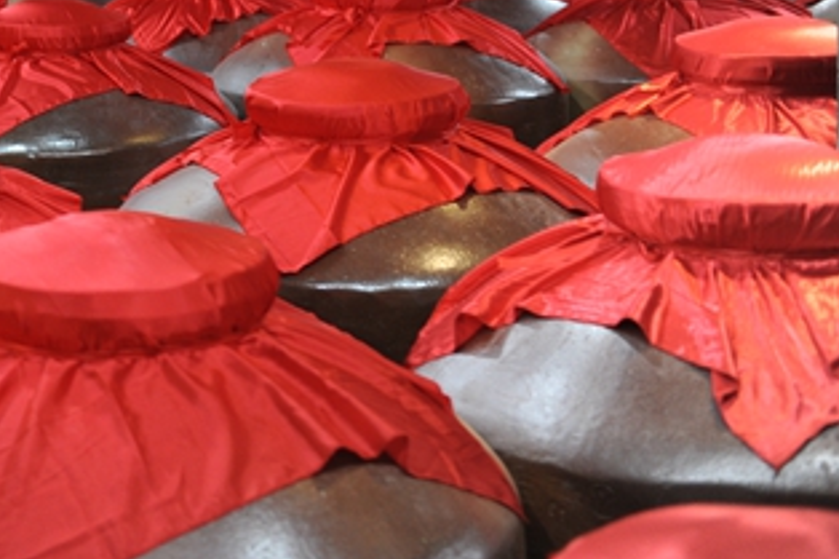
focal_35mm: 83
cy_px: -16
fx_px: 1933
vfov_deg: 16.1
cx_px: -27
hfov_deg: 23.3
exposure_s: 1/40
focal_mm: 40
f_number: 3.2
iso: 1250
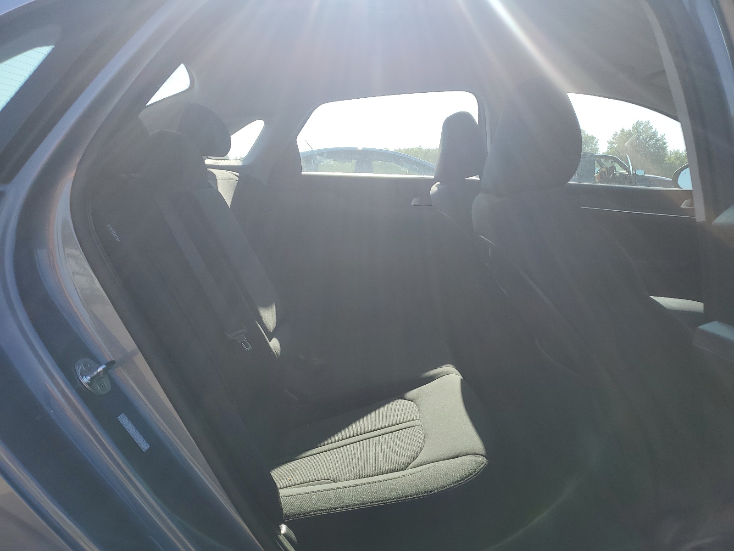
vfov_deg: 53.1
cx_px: 367
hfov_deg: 67.3
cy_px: 276
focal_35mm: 26
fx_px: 551
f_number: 1.5
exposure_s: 1/1667
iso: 50
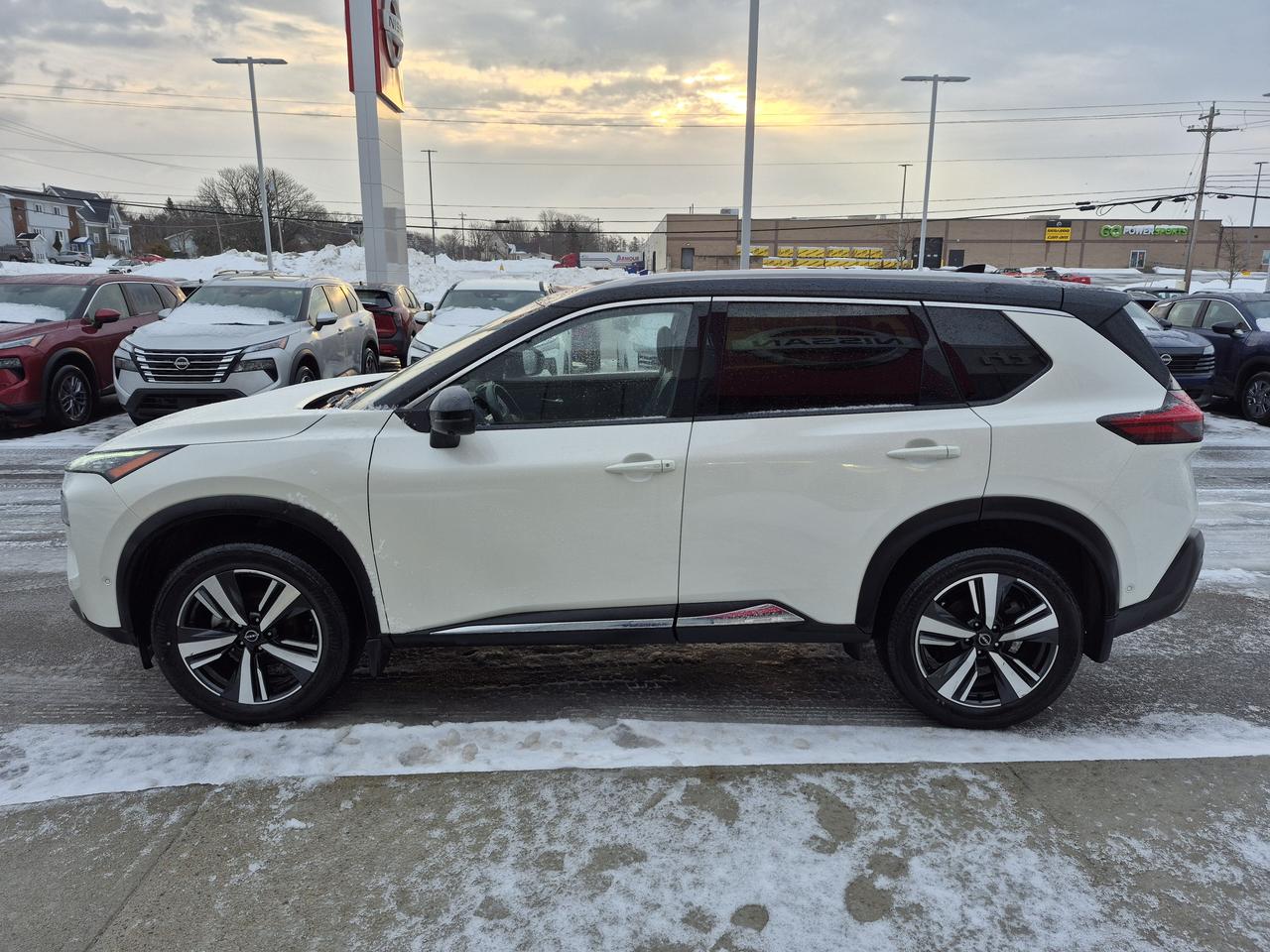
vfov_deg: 58.9
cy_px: 476
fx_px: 844
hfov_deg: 73.9
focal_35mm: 23
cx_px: 635
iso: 25
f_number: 1.8
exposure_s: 1/430
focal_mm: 5.4
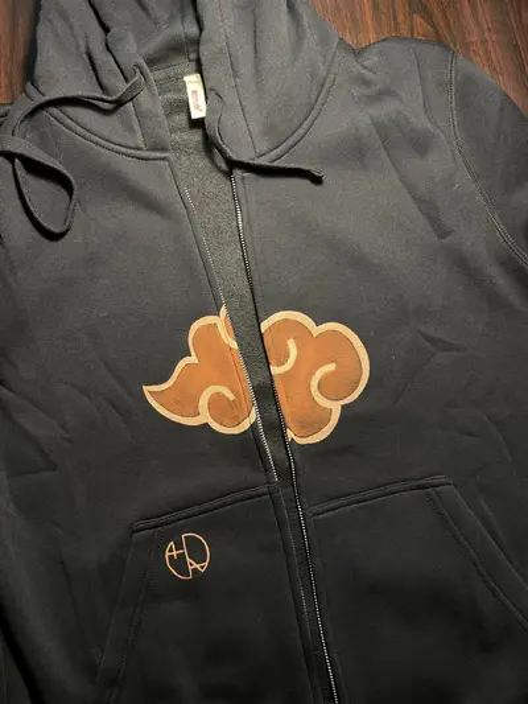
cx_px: 264
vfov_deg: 67.3
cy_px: 352
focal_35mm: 26
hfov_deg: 53.1
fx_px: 529
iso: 100
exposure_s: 1/50
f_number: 1.6
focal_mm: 4.2
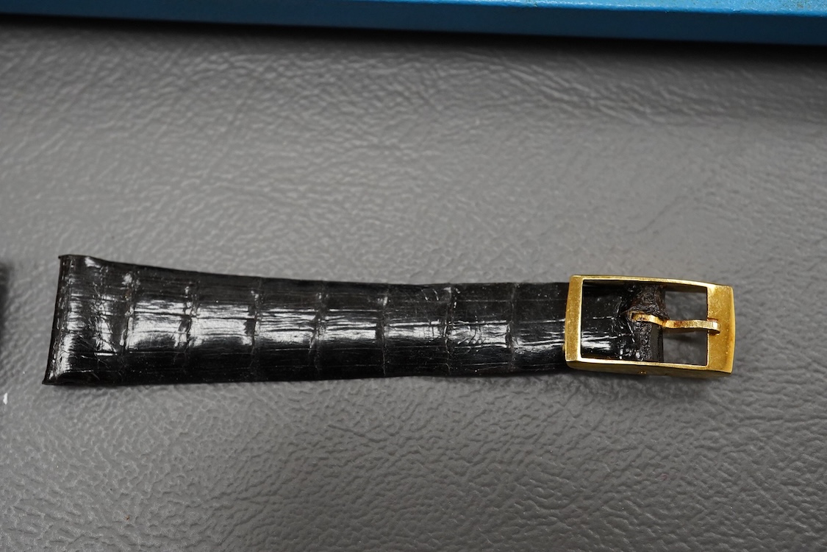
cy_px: 276
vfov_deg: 29.9
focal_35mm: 45
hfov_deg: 43.6
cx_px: 414
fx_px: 1034
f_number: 11
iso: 2500
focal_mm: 30
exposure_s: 1/160
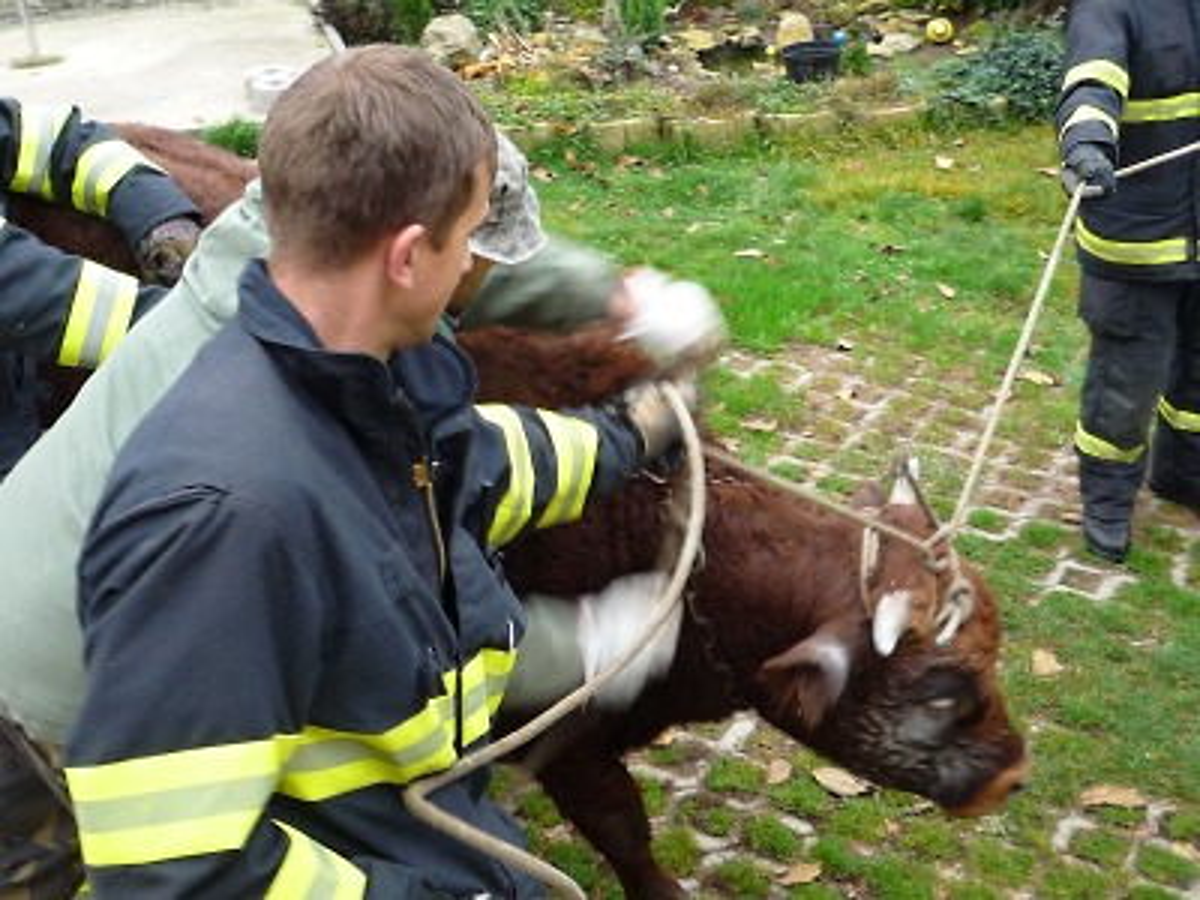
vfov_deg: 31.5
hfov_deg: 41.2
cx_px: 600
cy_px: 450
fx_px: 1595
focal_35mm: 46
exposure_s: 1/30
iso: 100
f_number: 2.8
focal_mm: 4.5
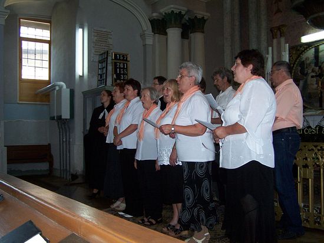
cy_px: 122
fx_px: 356
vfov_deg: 37.7
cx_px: 162
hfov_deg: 49.0
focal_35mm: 38
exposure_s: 1/60
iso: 140
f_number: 2.8
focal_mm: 6.3
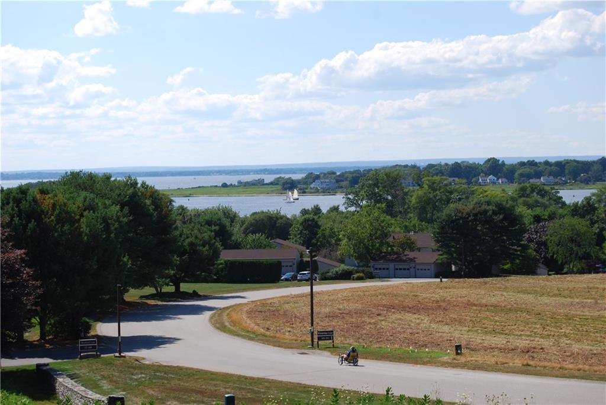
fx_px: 1389
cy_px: 202
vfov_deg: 16.6
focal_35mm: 82
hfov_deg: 24.6
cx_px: 303
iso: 100
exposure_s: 1/250
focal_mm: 55
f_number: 8
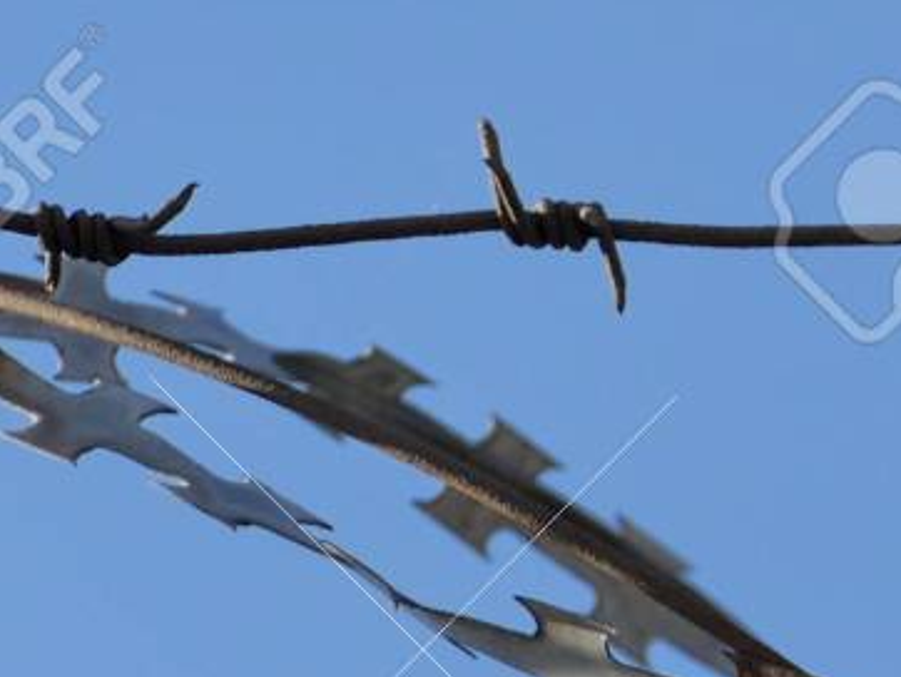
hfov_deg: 3.5
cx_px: 1337
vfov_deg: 2.7
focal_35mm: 560
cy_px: 1159
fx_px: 14586
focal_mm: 78
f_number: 6.3
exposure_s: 1/320
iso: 100
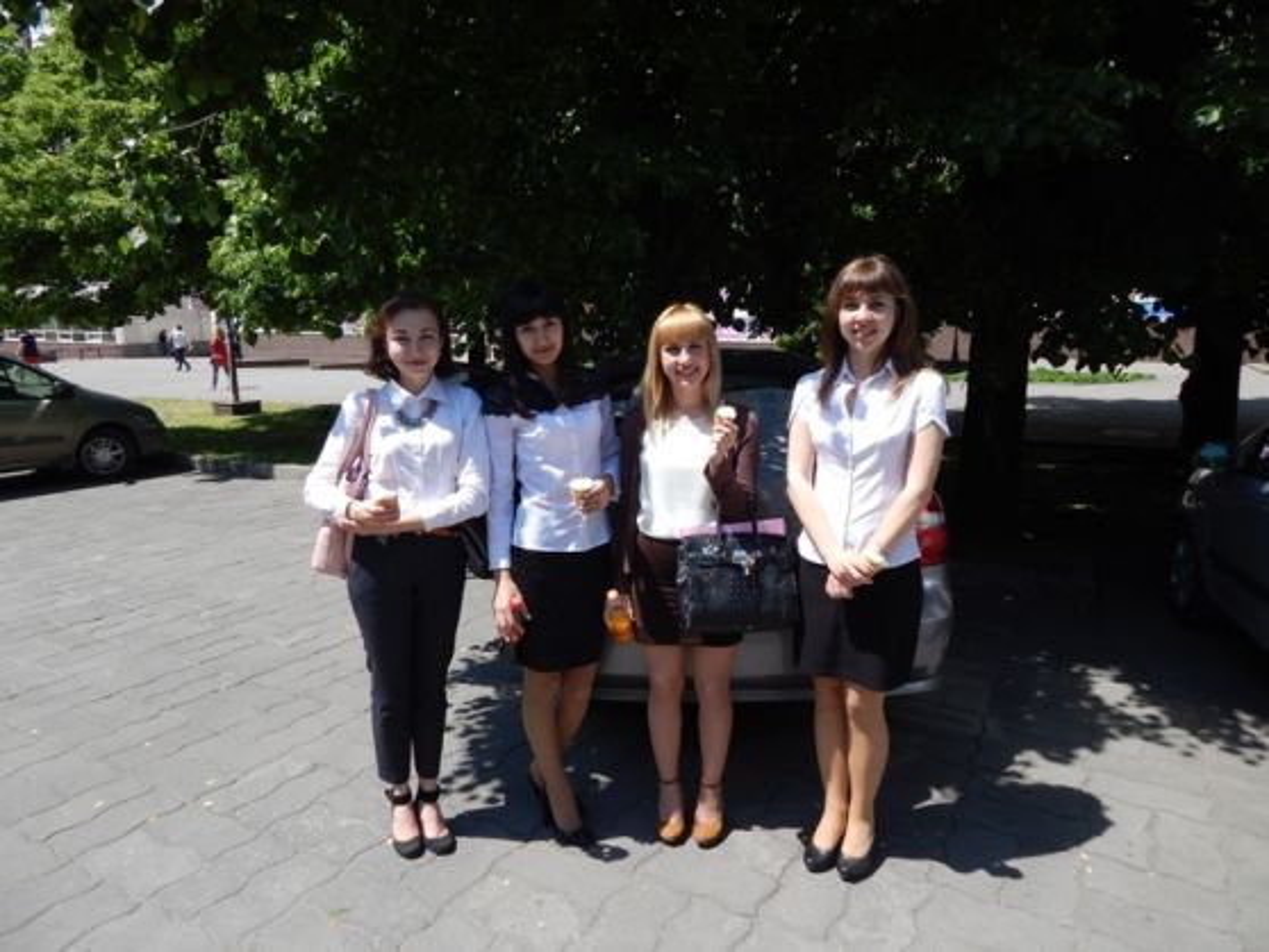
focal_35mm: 23
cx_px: 634
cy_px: 476
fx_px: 844
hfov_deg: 73.9
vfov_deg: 58.9
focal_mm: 4
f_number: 3
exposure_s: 1/1000
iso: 125
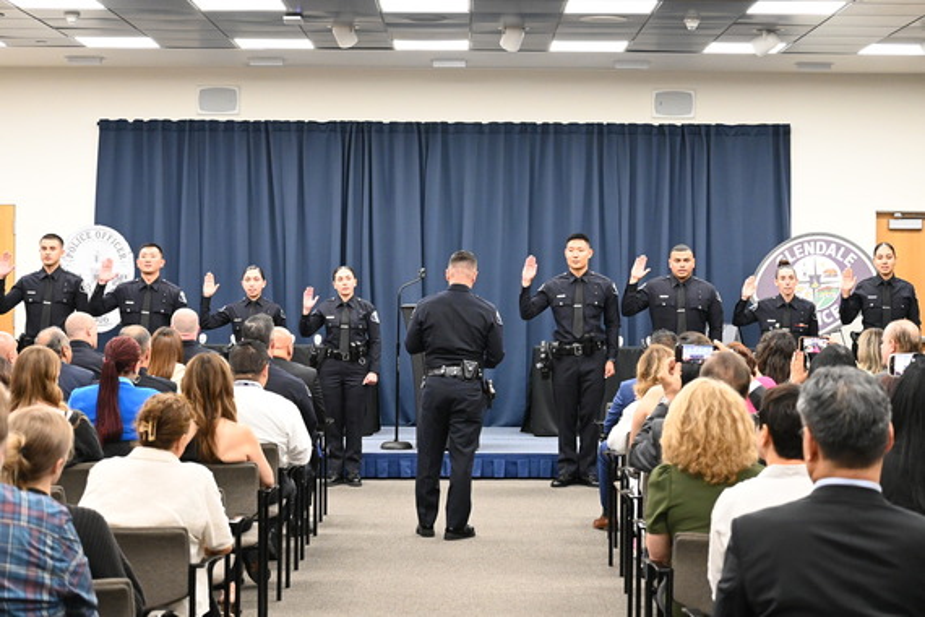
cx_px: 462
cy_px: 308
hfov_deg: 27.0
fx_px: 1927
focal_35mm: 75
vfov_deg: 18.2
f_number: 4.5
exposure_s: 1/80
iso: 3200
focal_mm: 50
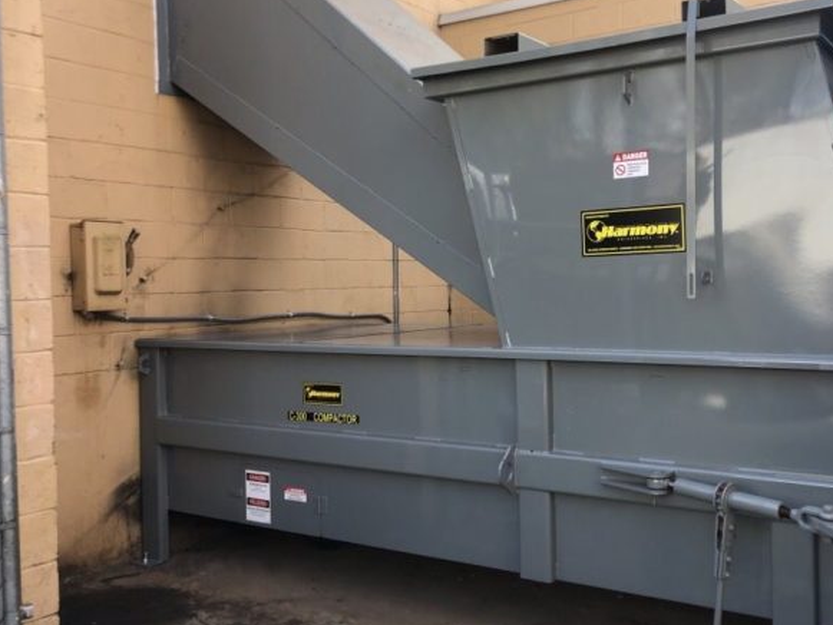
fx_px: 891
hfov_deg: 49.6
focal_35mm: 37
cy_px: 290
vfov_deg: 38.7
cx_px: 520
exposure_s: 1/226
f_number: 1.8
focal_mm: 3.99
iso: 20
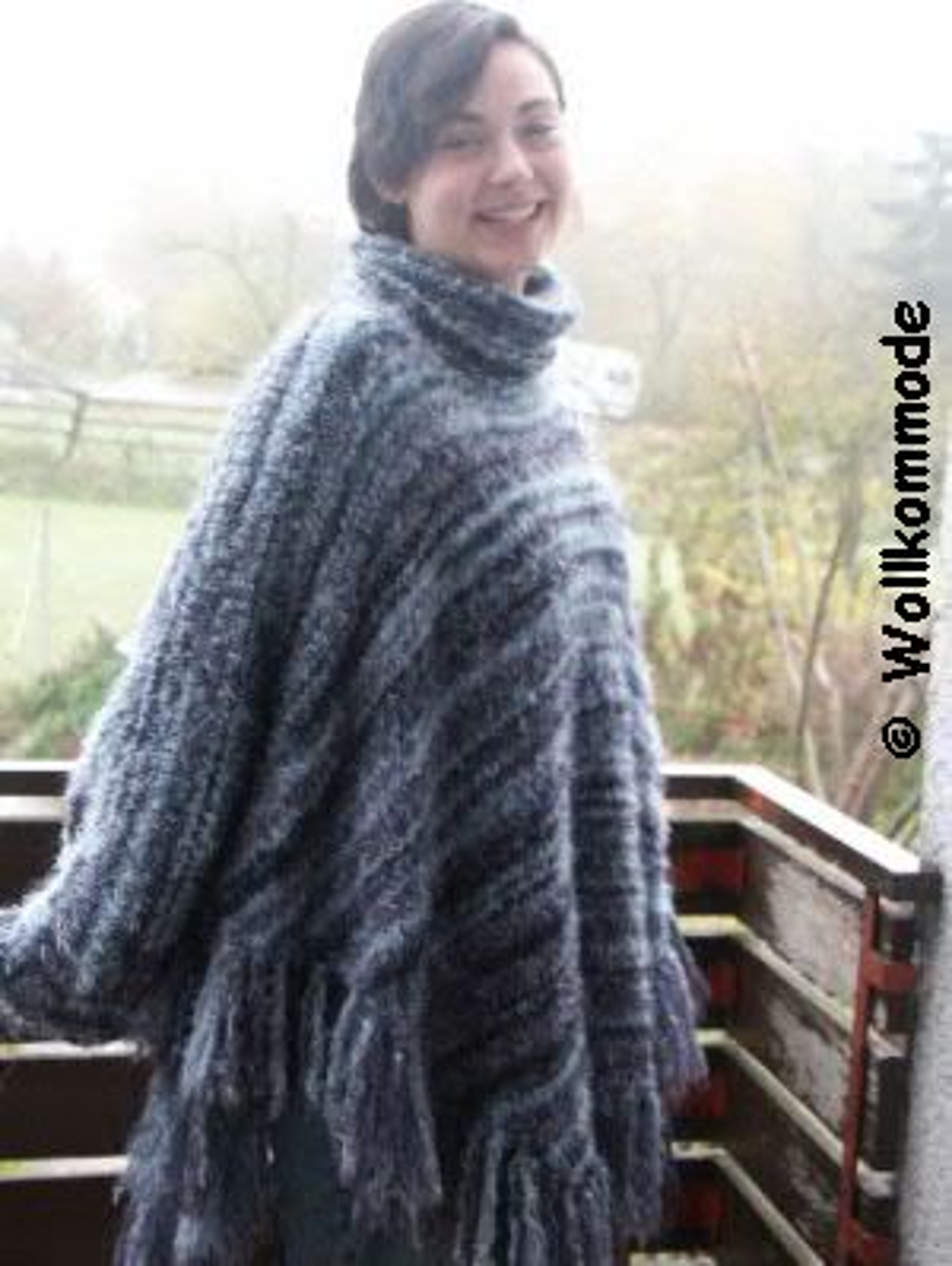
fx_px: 2490
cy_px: 633
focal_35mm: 68
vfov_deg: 28.5
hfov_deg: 21.6
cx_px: 476
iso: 125
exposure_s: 1/60
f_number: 3.5
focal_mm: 16.83
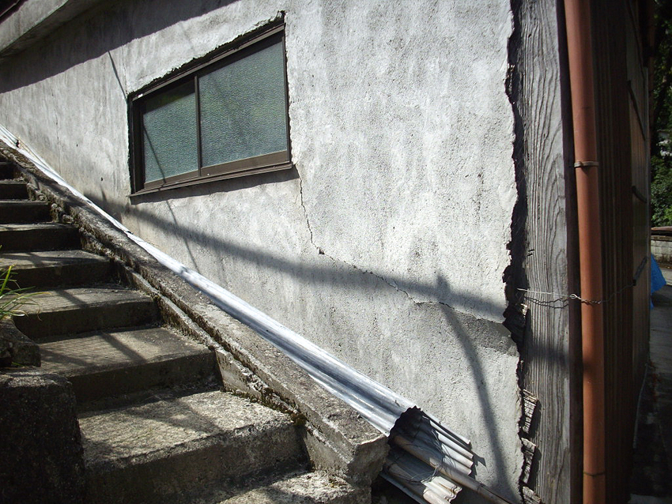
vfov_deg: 38.7
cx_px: 336
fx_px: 718
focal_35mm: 37
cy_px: 252
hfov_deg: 50.1
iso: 80
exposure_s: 1/250
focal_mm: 6.2
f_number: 5.6
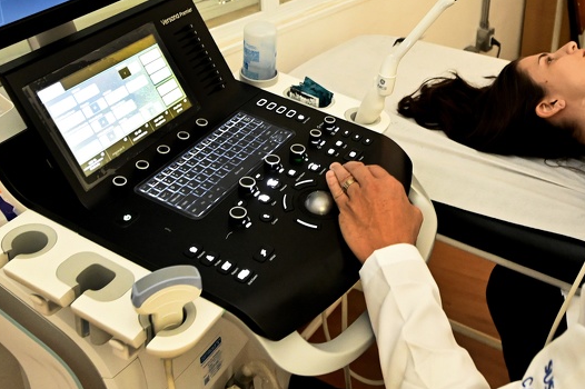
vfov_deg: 28.3
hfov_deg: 42.5
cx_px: 355
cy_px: 54
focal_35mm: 46
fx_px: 747
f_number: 4
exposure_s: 1/15
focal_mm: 24
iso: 8000
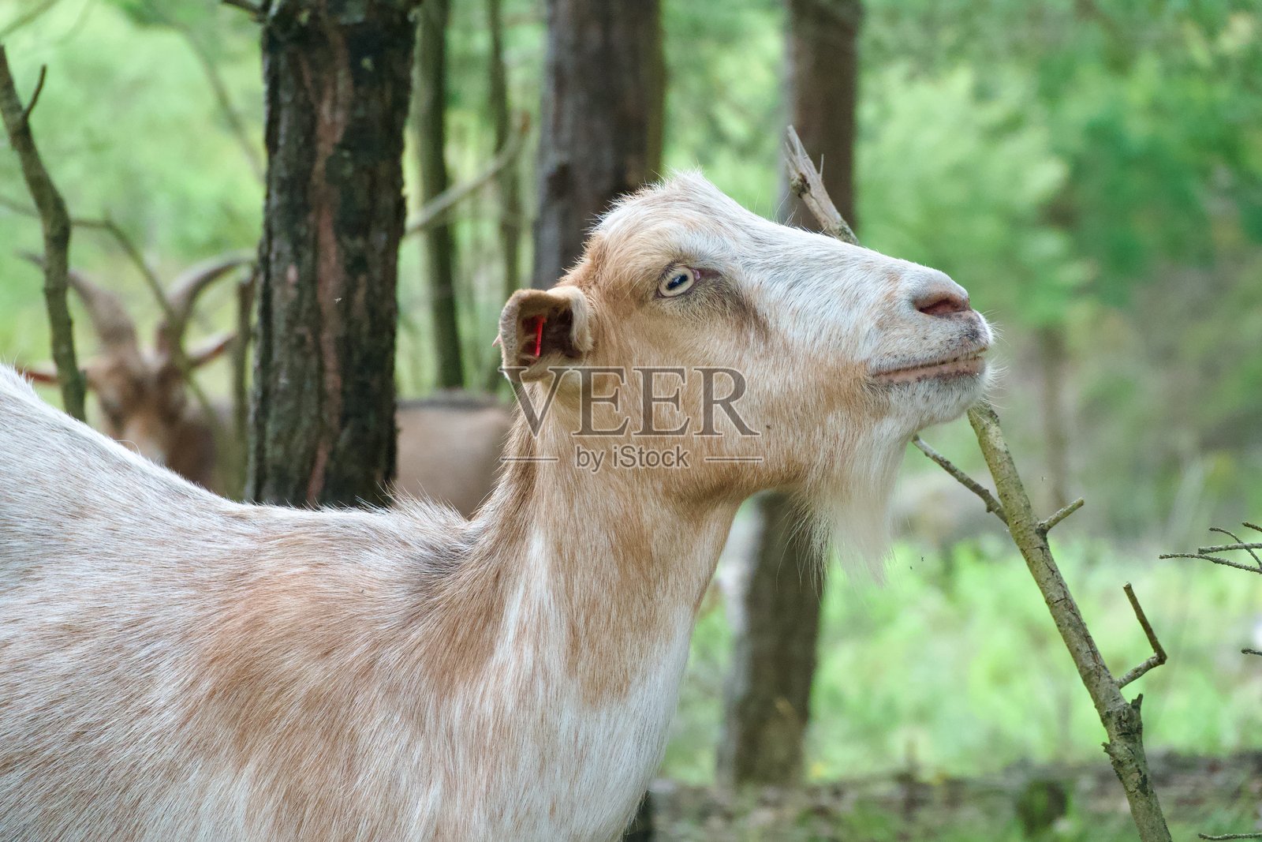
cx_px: 631
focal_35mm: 192
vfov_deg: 7.2
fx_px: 6731
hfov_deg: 10.7
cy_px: 421
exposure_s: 1/800
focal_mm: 70.27
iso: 1250
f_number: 4
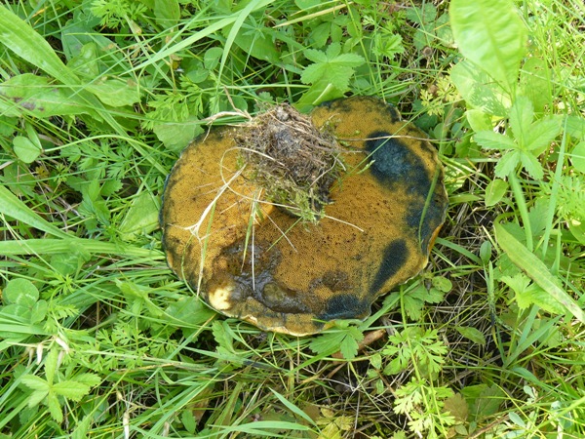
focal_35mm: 72
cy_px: 220
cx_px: 292
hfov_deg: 27.0
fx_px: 1217
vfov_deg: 20.4
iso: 100
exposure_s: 1/10
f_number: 8
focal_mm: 12
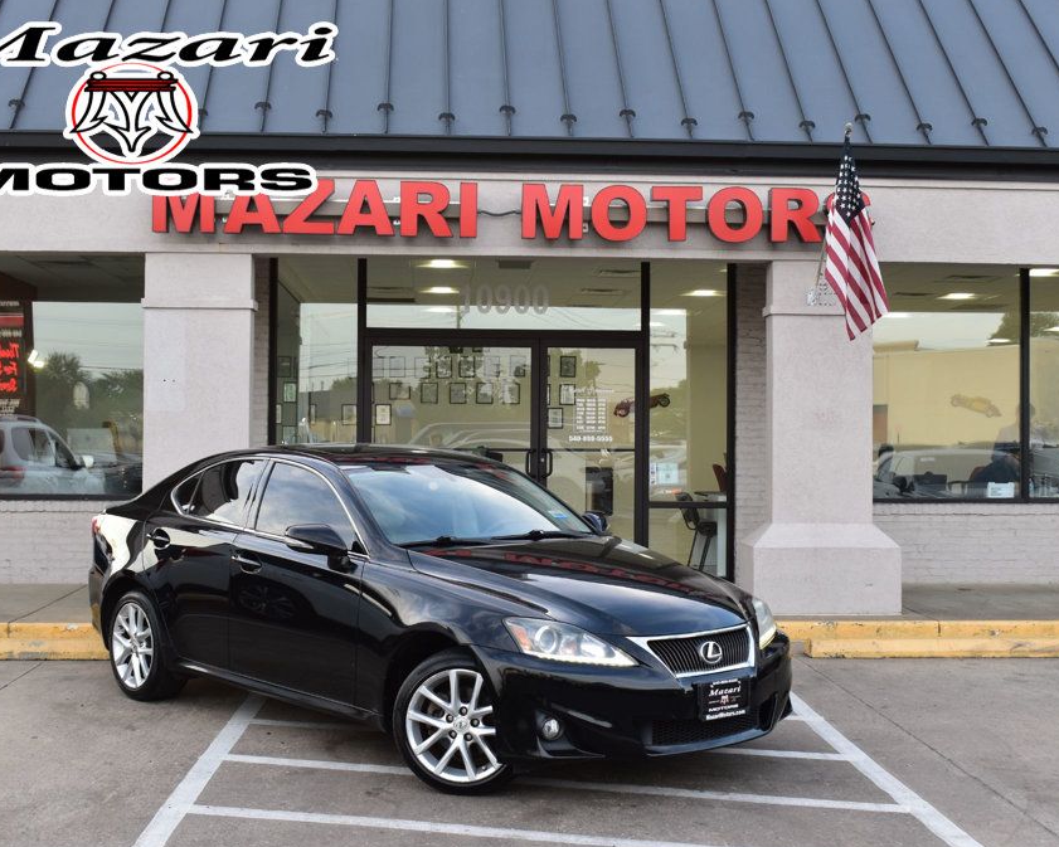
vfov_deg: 31.5
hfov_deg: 38.8
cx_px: 531
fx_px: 1505
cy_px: 424
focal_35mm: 48
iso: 400
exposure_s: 1/80
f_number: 8
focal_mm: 28
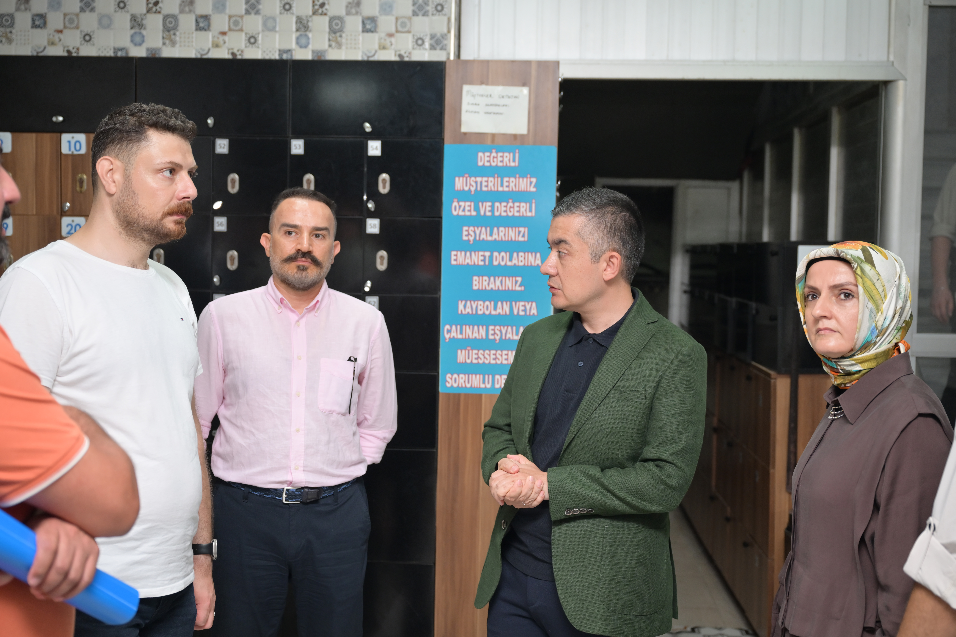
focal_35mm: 44
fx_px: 1168
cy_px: 318
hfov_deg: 44.5
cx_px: 478
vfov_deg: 30.5
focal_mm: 44
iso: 640
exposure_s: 1/160
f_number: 3.5
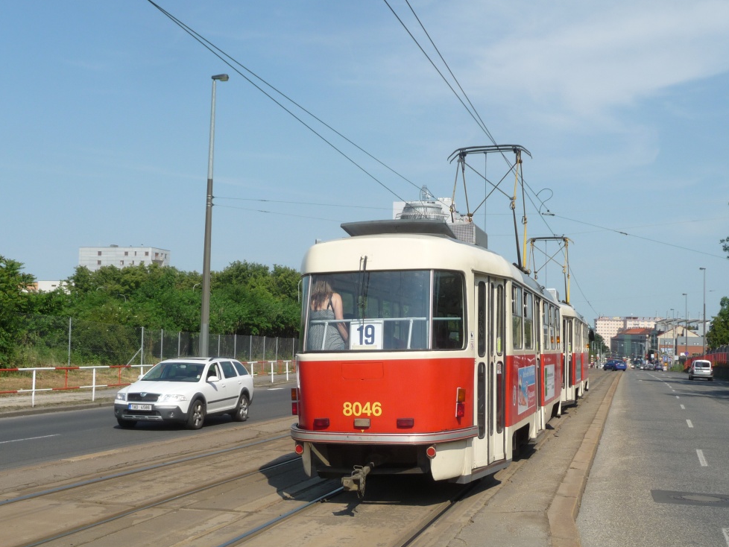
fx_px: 969
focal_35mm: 46
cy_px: 274
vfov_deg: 31.5
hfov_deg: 41.2
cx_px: 371
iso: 100
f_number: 4.1
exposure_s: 1/1000
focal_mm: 7.6
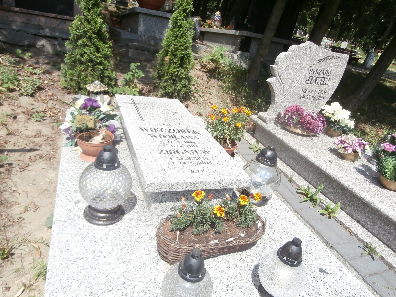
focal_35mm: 24
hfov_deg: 71.6
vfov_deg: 56.8
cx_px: 198
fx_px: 275
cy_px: 148
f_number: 3
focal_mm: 4.2
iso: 100
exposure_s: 1/640
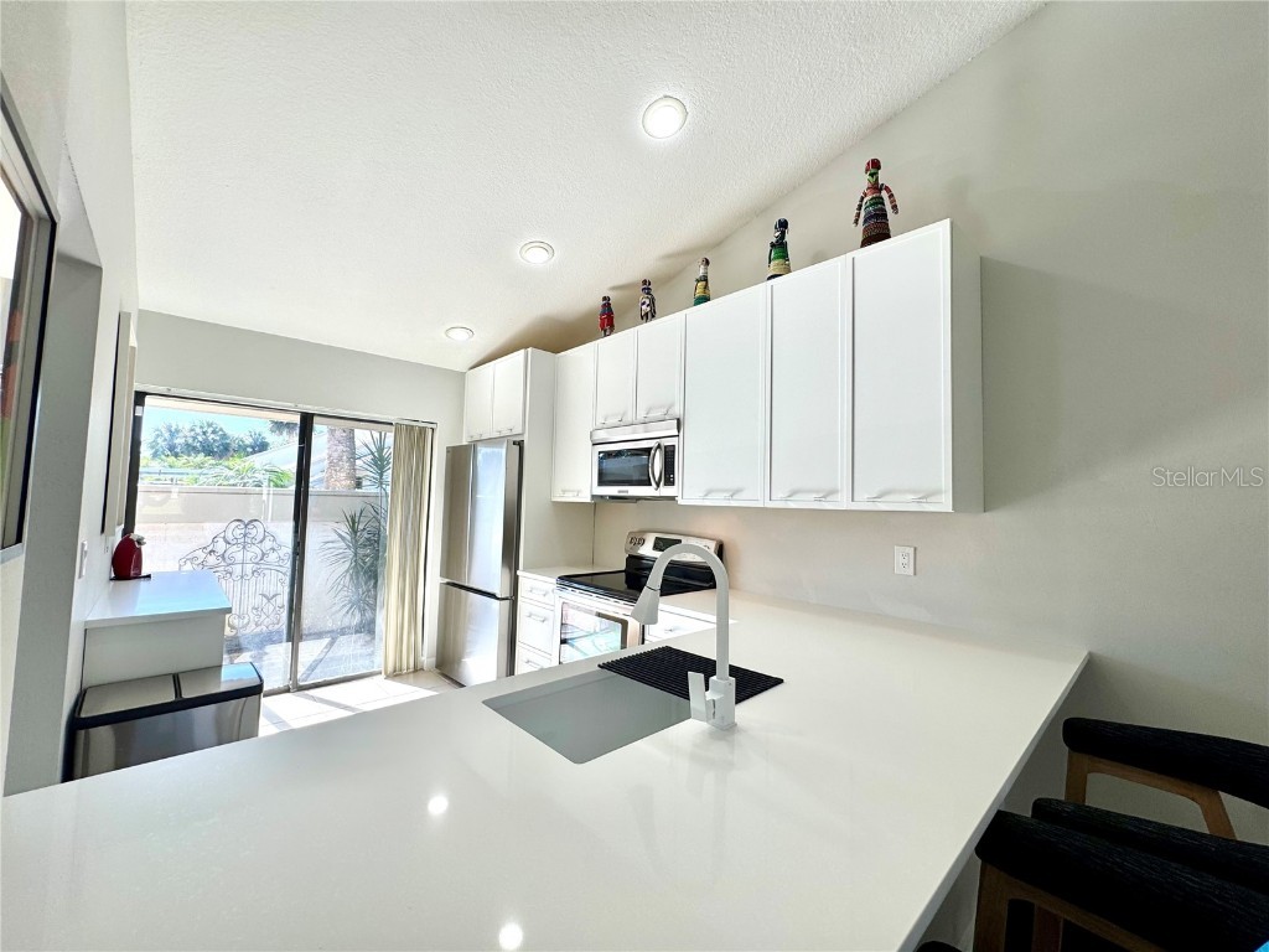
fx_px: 513
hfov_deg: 102.1
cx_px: 634
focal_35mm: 14
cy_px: 476
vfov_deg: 85.7
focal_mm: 2.22
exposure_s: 1/223
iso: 40
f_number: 2.2
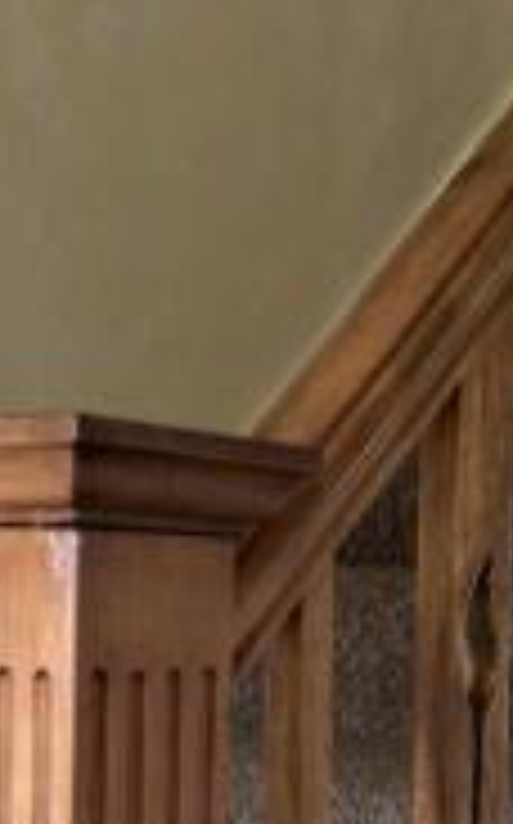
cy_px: 759
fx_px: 1816
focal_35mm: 81
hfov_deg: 16.1
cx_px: 232
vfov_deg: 24.7
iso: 250
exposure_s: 1/61
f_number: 1.78
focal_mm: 6.86
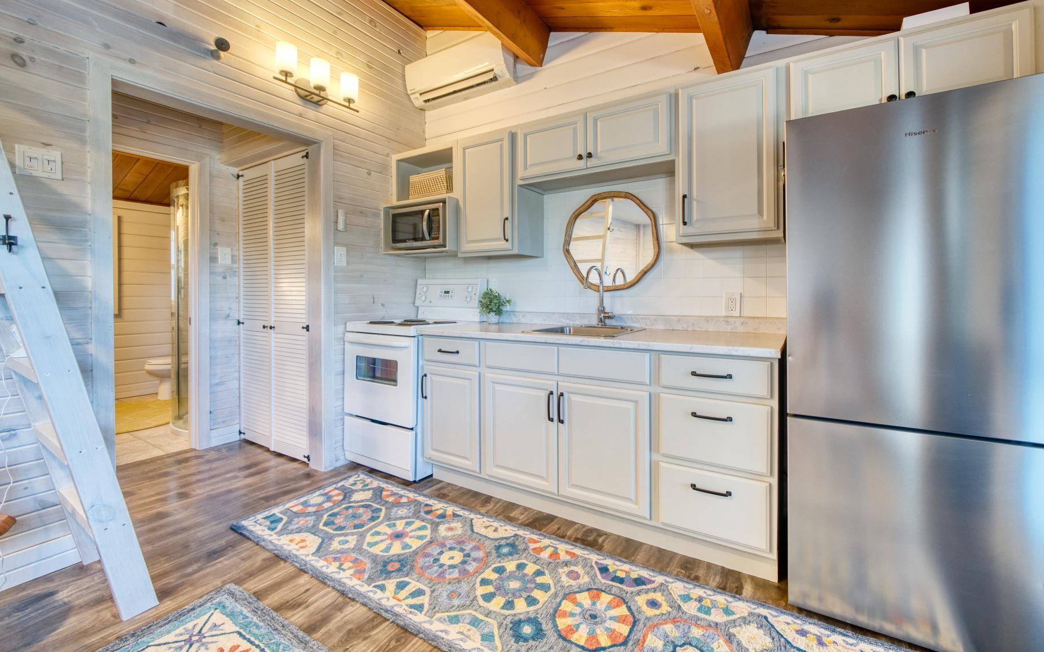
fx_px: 398
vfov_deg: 78.6
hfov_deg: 105.2
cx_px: 548
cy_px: 311
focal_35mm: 14
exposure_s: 1/80
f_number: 5.6
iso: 2500
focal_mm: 12
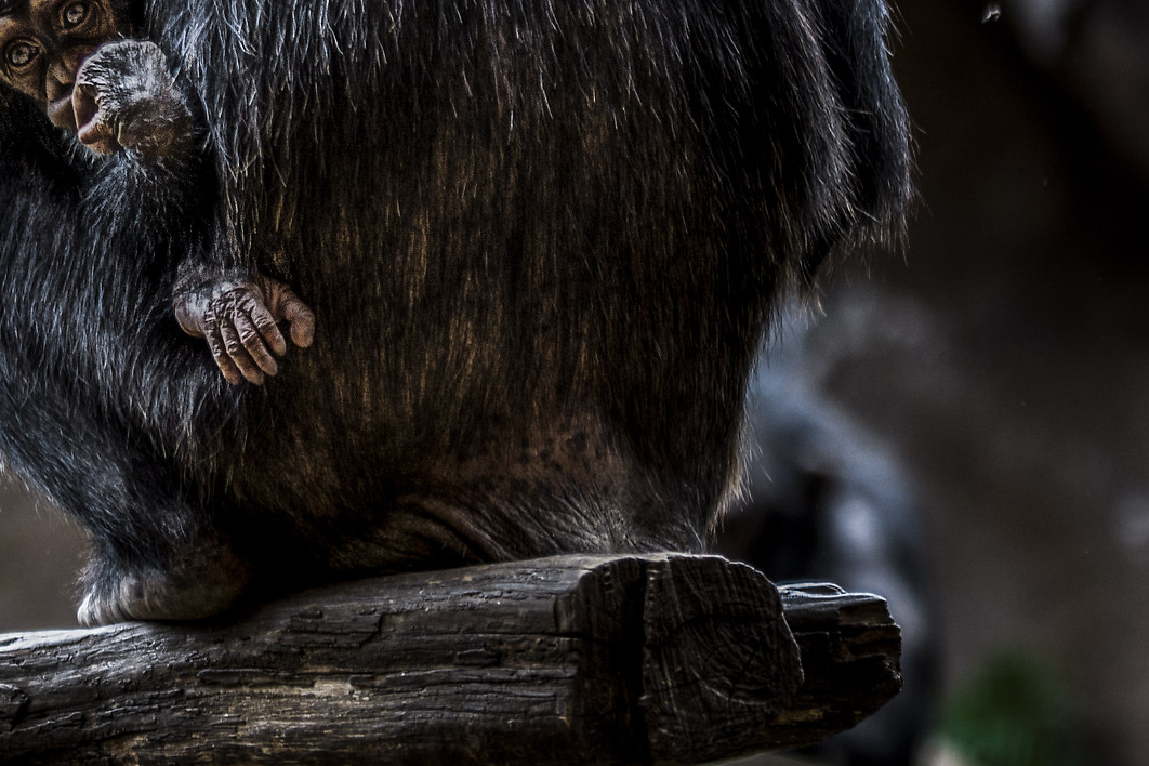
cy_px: 40
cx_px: 176
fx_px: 10819
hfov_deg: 6.1
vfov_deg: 4.1
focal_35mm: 339
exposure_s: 1/200
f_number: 2.8
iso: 400
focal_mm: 100
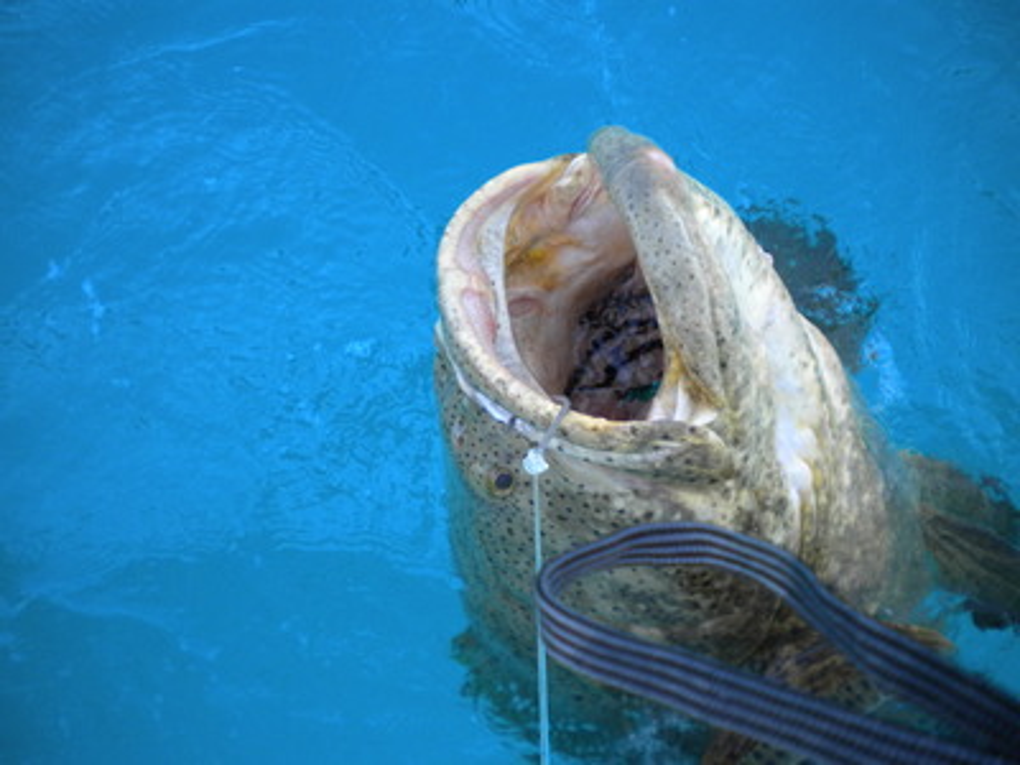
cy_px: 382
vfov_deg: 40.7
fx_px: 1031
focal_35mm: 35
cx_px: 510
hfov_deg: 52.6
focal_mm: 6.3
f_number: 3.1
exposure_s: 1/418
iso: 200
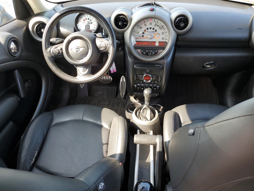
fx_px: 191
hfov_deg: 67.3
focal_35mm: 26
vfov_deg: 53.1
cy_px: 96
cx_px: 127
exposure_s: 1/156
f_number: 1.5
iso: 50
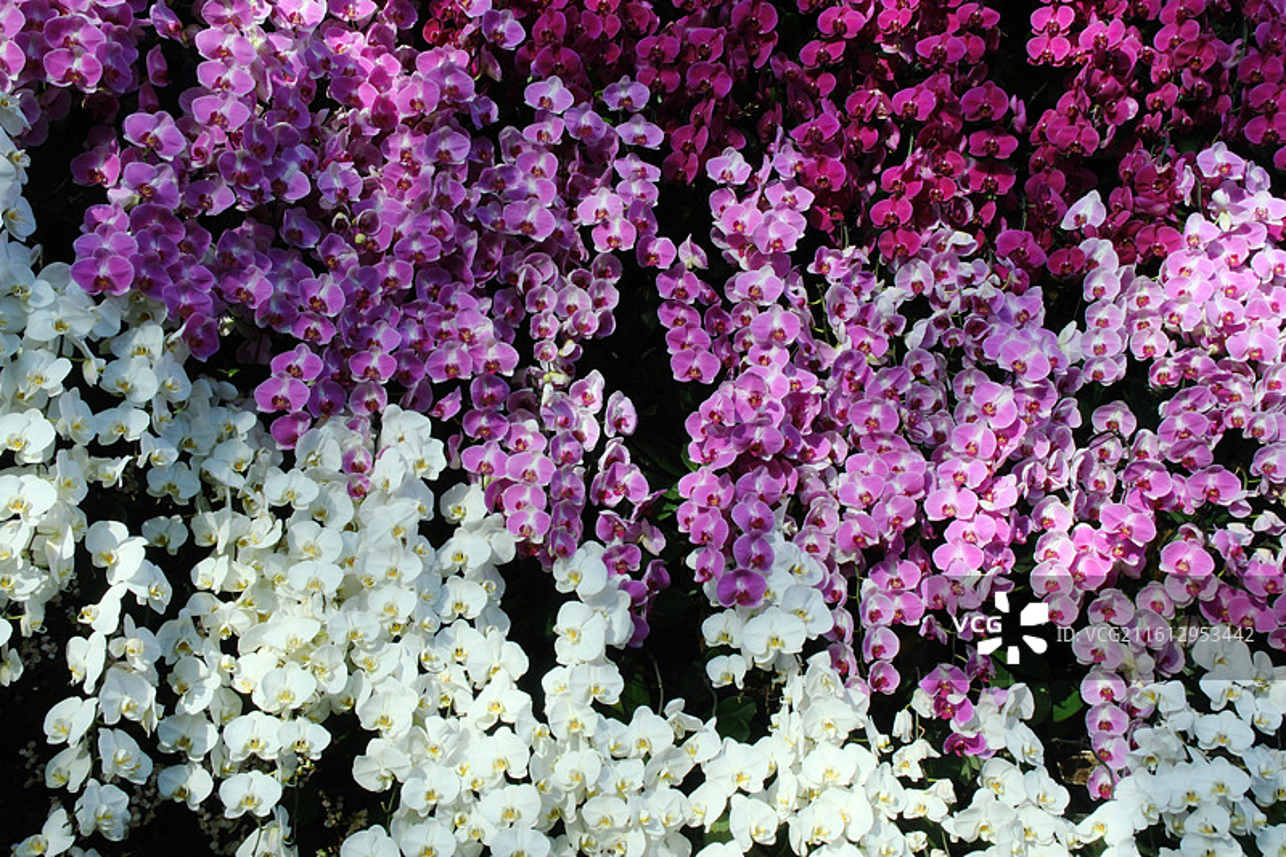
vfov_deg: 35.0
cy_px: 428
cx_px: 643
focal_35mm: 38
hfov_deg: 50.7
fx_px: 1357
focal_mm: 25.4
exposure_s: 1/20
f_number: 22
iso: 800
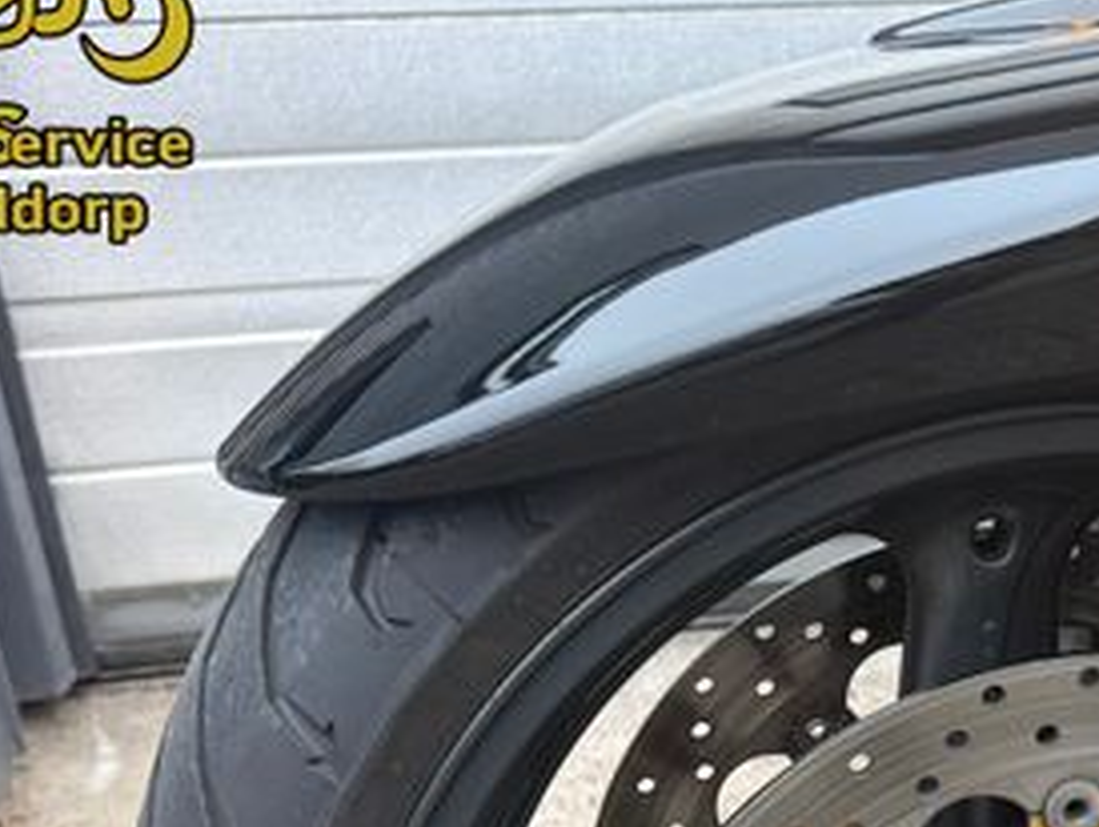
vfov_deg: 24.8
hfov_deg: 31.9
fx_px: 1779
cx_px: 1071
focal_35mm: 56
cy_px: 843
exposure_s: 1/60
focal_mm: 6.76
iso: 320
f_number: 1.78
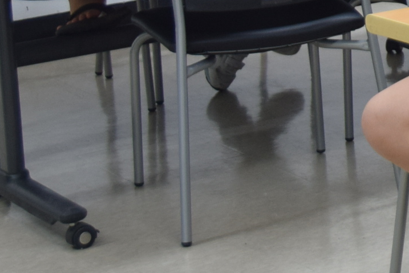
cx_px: 768
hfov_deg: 11.2
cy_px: -189
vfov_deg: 7.9
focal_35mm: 169
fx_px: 1922
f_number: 4.5
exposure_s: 1/40
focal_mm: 27
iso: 400
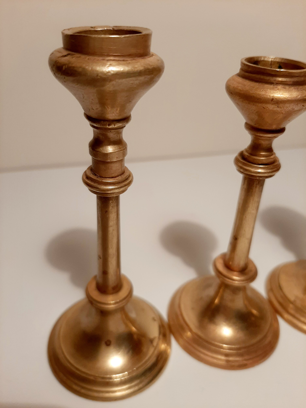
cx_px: 153
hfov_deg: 53.1
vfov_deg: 67.3
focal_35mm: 26
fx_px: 306
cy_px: 204
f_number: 1.7
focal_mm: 3.93
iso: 50
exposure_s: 1/100
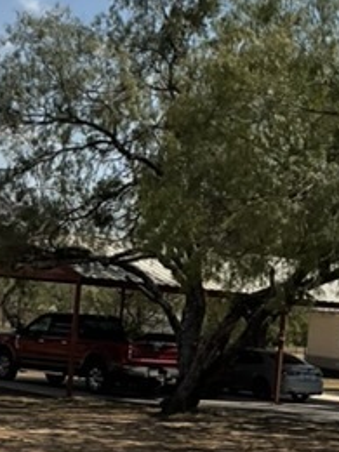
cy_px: 414
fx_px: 1489
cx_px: 169
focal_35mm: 114
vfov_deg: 17.0
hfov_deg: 13.0
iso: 16
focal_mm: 3
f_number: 1.8
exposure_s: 1/3788
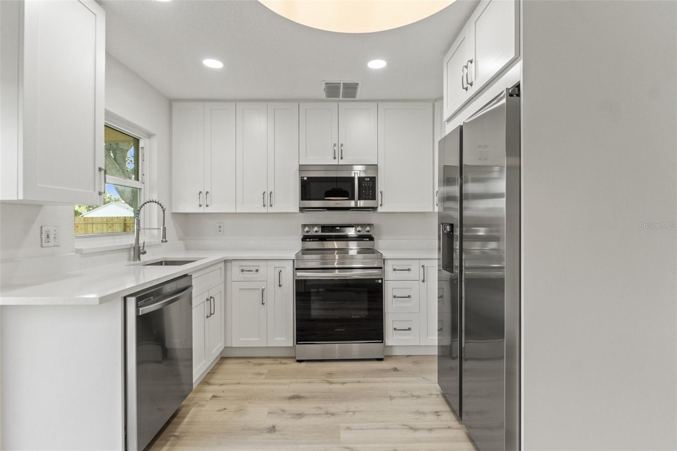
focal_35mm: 17
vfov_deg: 69.6
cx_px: 338
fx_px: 324
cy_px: 226
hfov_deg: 92.5
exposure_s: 1/13
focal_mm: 11.5
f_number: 7.1
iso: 400
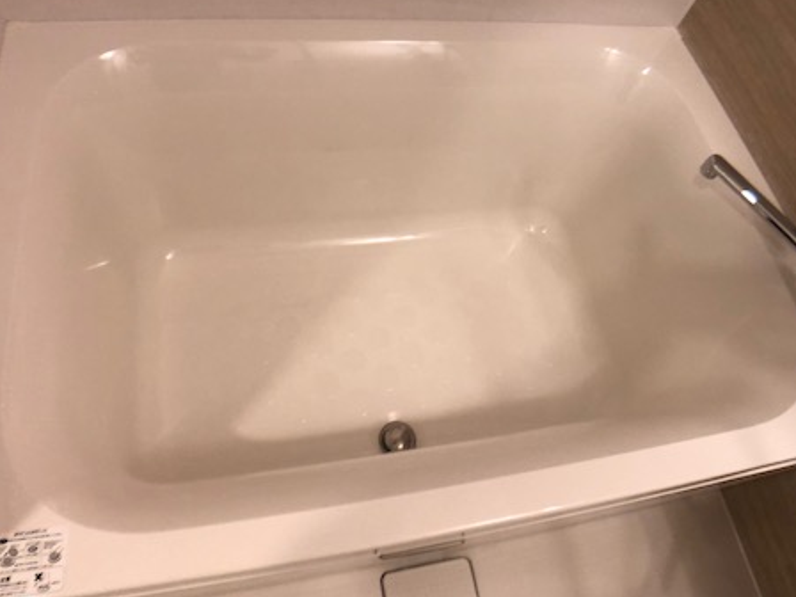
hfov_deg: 46.8
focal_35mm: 40
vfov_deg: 35.6
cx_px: 396
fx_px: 920
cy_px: 203
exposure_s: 1/17
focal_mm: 3.99
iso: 40
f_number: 1.8
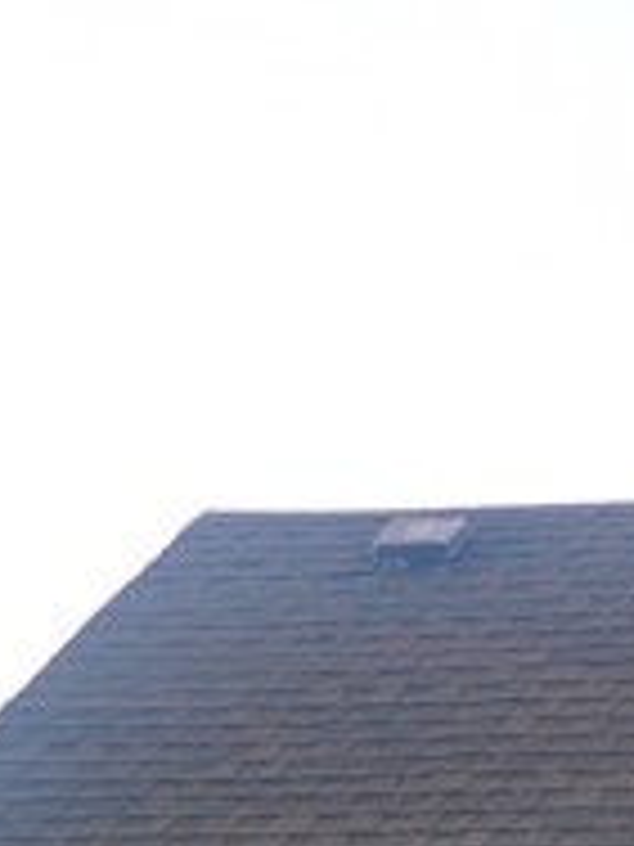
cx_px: 1057
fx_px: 4078
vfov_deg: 11.2
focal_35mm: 167
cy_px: 1364
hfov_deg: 8.6
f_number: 5
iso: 200
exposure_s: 1/200
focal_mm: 20
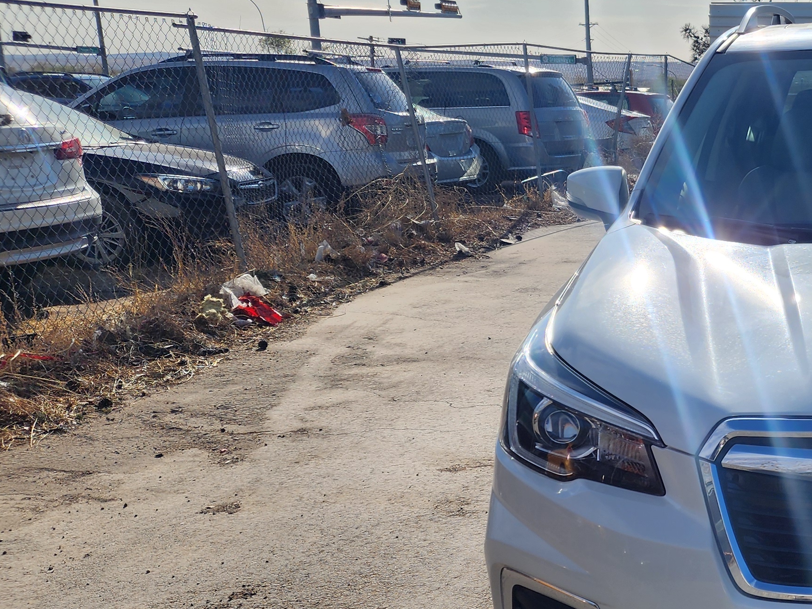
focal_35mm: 53
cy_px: 383
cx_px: 870
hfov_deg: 32.3
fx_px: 1243
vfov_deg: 27.4
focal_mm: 6.4
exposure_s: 1/2228
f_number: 1.8
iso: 12
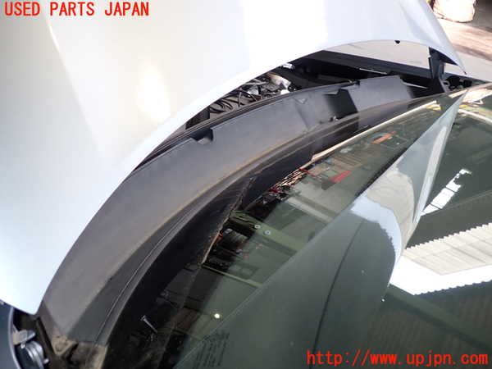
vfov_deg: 46.8
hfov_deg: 60.0
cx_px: 246
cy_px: 184
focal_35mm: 30
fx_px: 426
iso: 160
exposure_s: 1/125
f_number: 2.3
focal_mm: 5.4
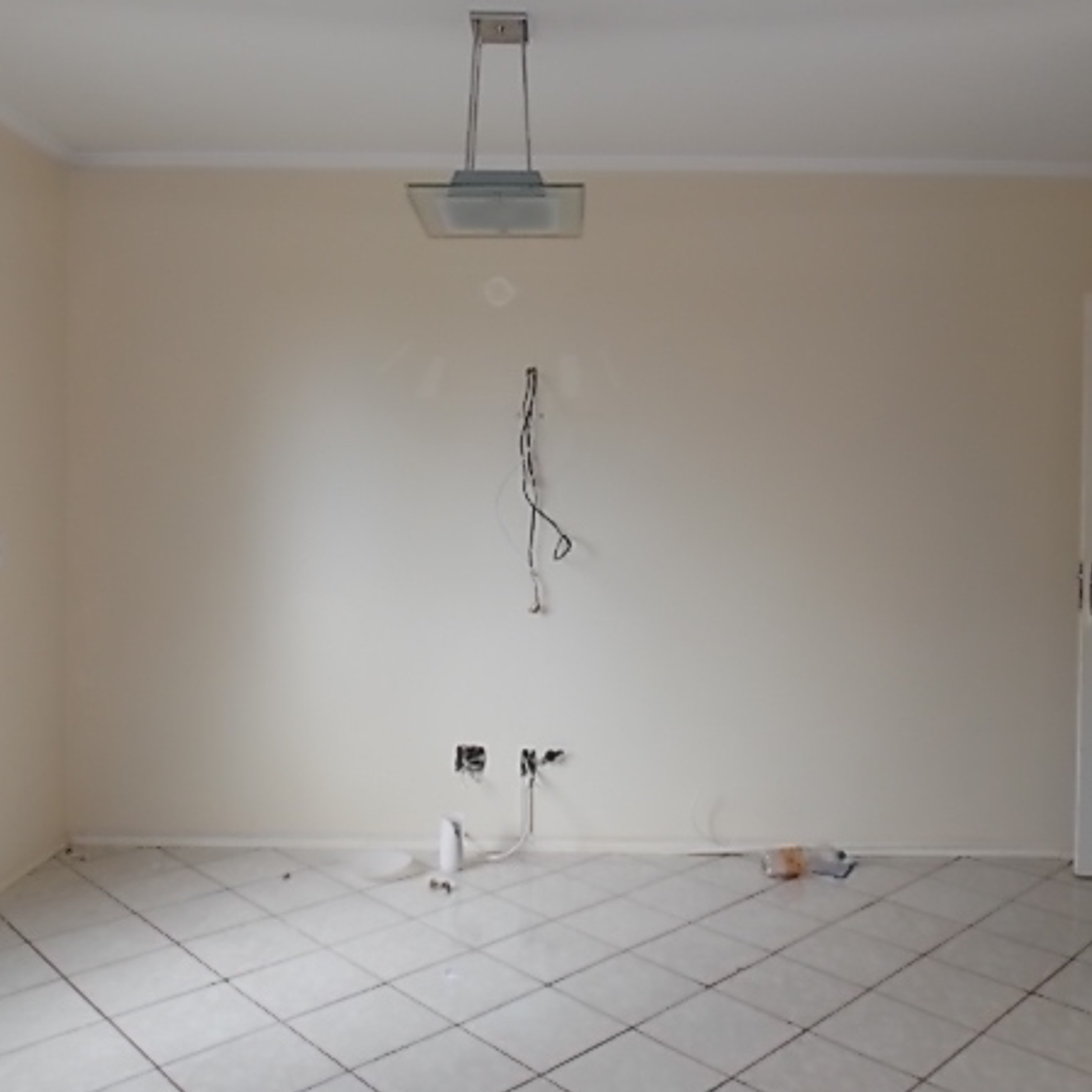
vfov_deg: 55.6
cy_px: 520
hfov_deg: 55.6
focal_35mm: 29
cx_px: 586
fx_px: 1035
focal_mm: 4
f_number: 3.1
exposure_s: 1/40
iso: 80
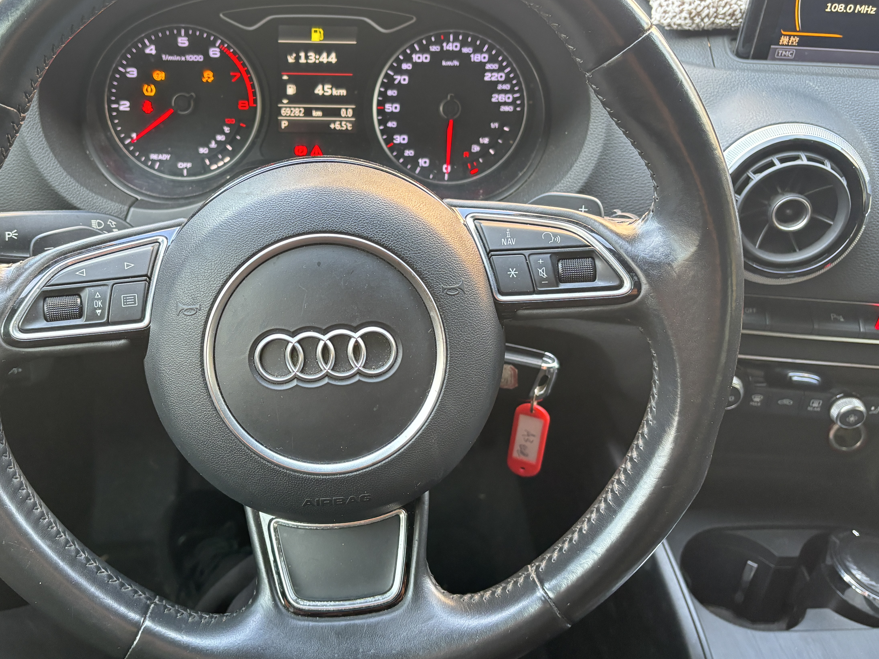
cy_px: 264
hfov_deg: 53.5
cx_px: 343
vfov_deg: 41.6
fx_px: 863
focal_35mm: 34
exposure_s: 1/52
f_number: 1.6
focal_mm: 5.96
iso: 250
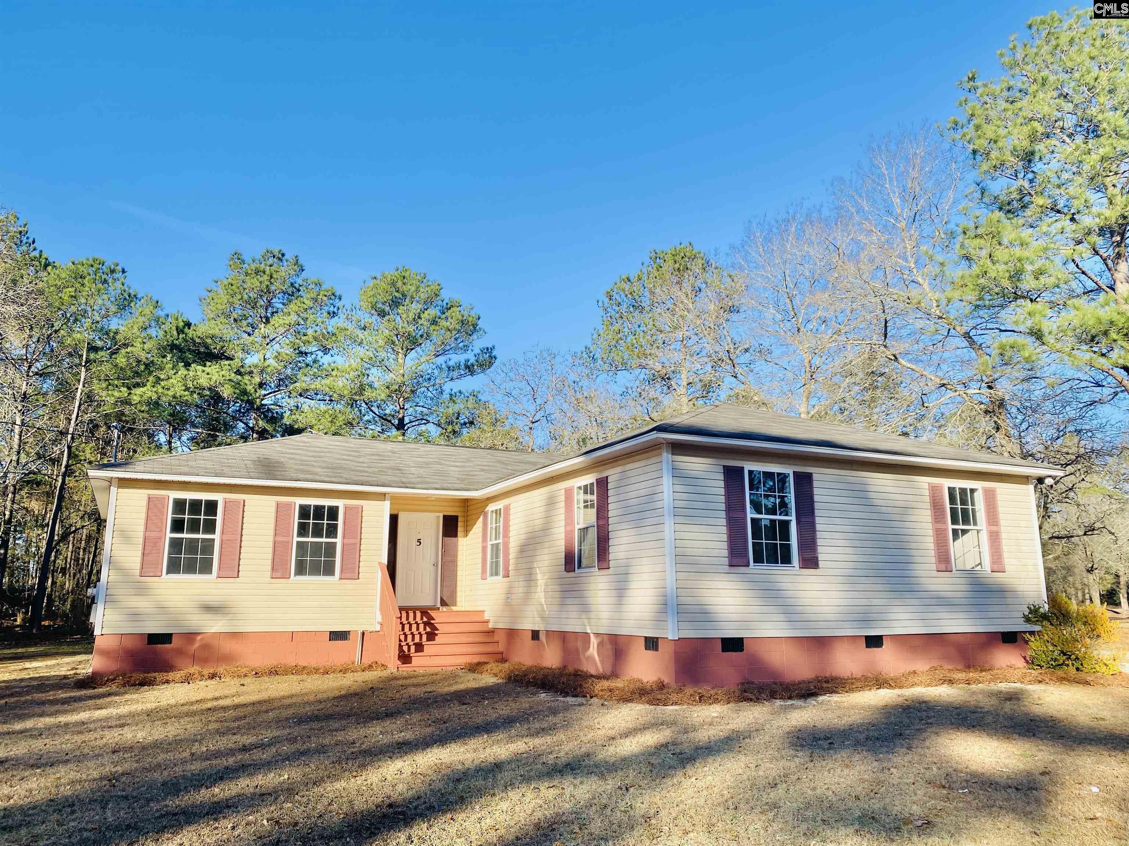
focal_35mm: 26
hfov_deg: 67.3
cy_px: 423
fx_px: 848
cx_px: 564
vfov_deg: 53.1
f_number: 1.8
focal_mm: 4.25
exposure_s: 1/1727
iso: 32
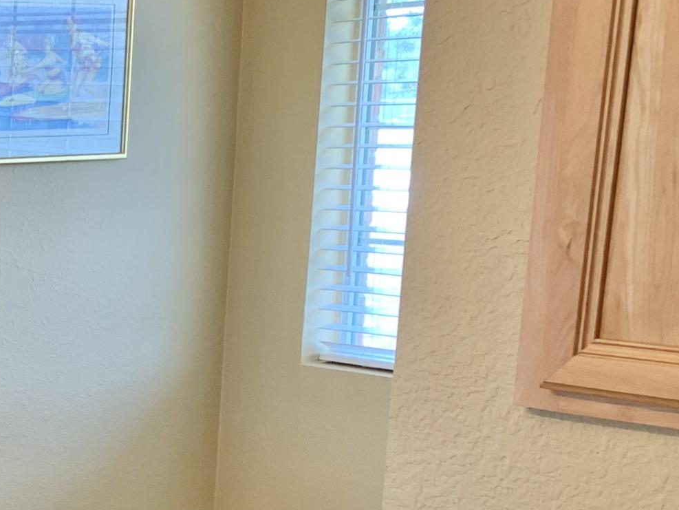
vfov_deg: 18.1
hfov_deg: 21.8
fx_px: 1550
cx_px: -244
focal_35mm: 79
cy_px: 535
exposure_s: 1/60
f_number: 1.8
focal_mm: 4.25
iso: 50
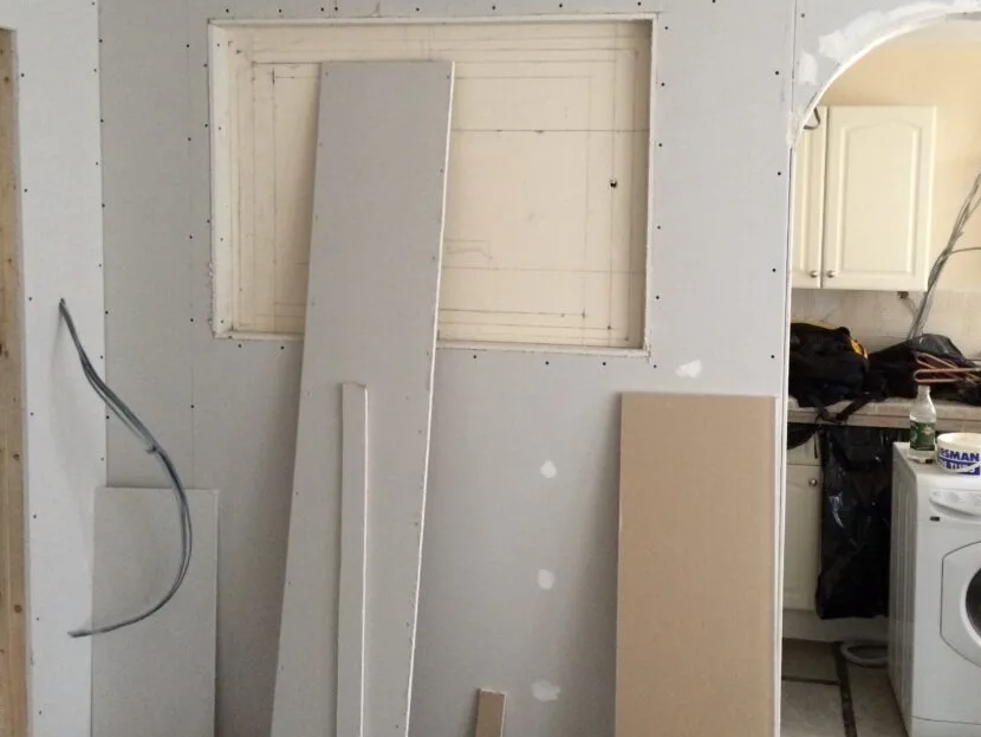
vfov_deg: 38.5
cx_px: 587
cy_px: 298
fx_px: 1049
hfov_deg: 49.8
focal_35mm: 37
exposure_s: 1/24
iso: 320
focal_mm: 4.12
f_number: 2.2
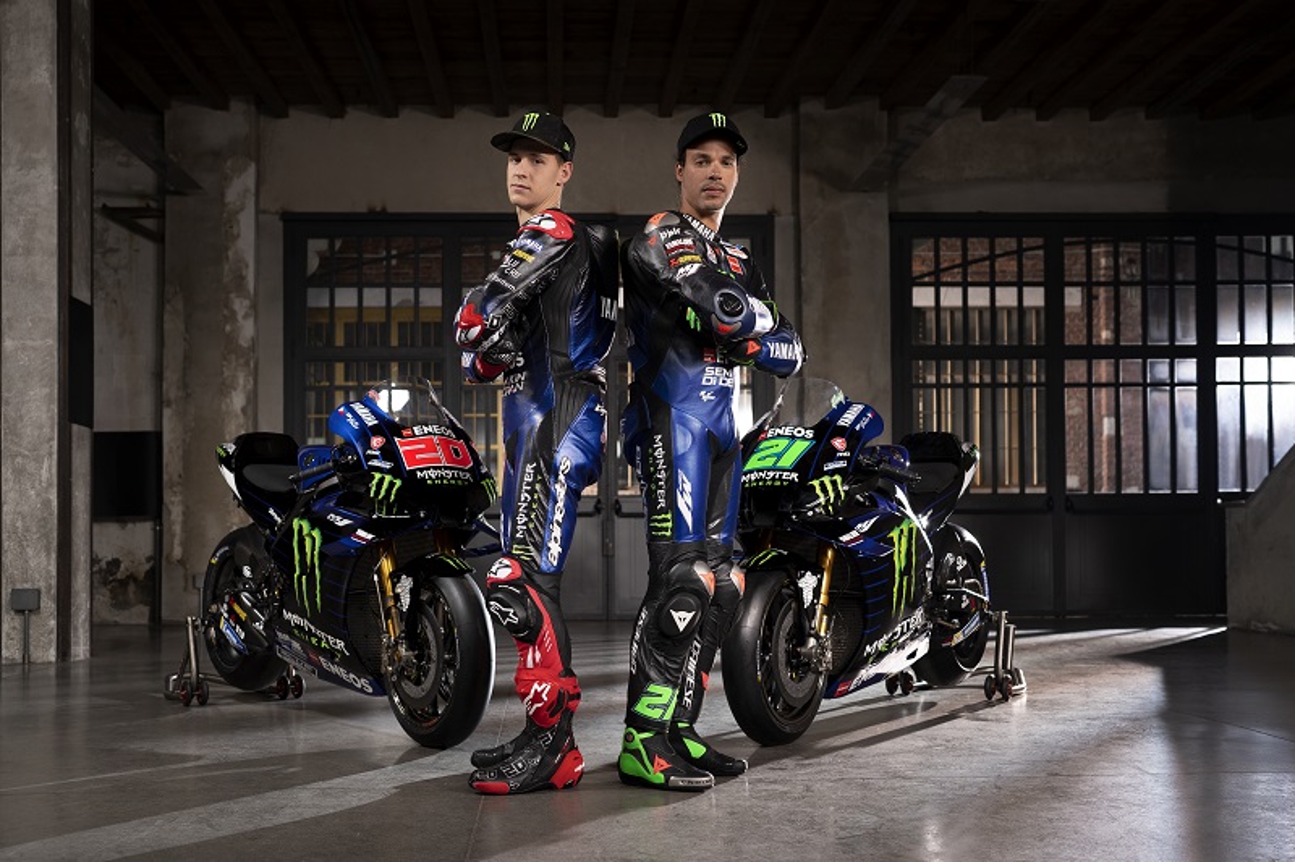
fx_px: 1259
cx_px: 648
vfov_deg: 37.8
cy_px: 431
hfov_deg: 54.4
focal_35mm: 35
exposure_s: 1/200
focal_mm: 35
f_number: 3.2
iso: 160
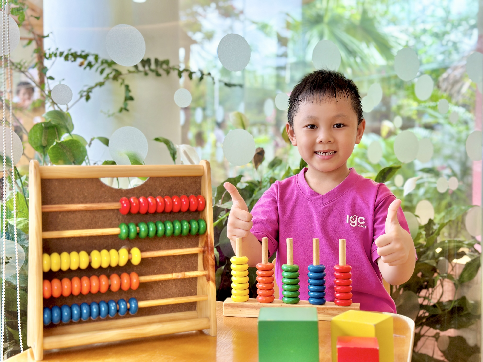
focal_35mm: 48
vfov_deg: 30.3
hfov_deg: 39.7
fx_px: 670
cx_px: 242
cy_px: 181
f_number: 1.78
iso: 80
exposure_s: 1/141
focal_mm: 6.86
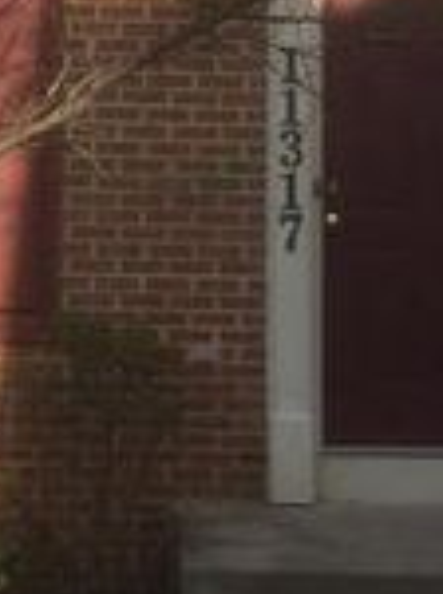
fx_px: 2207
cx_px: 71
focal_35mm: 129
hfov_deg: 11.4
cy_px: -50
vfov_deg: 15.0
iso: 32
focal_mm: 4.15
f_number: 2.2
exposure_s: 1/1412
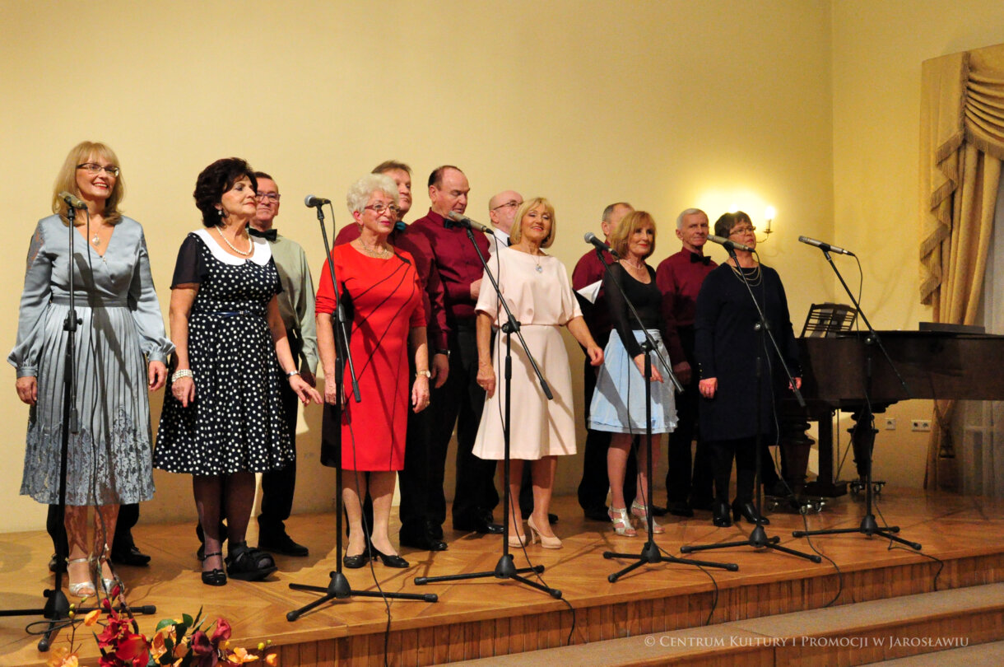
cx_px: 502
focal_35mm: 36
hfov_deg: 53.2
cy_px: 334
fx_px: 1003
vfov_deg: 36.8
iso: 2500
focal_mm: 24
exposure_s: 1/100
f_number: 6.3
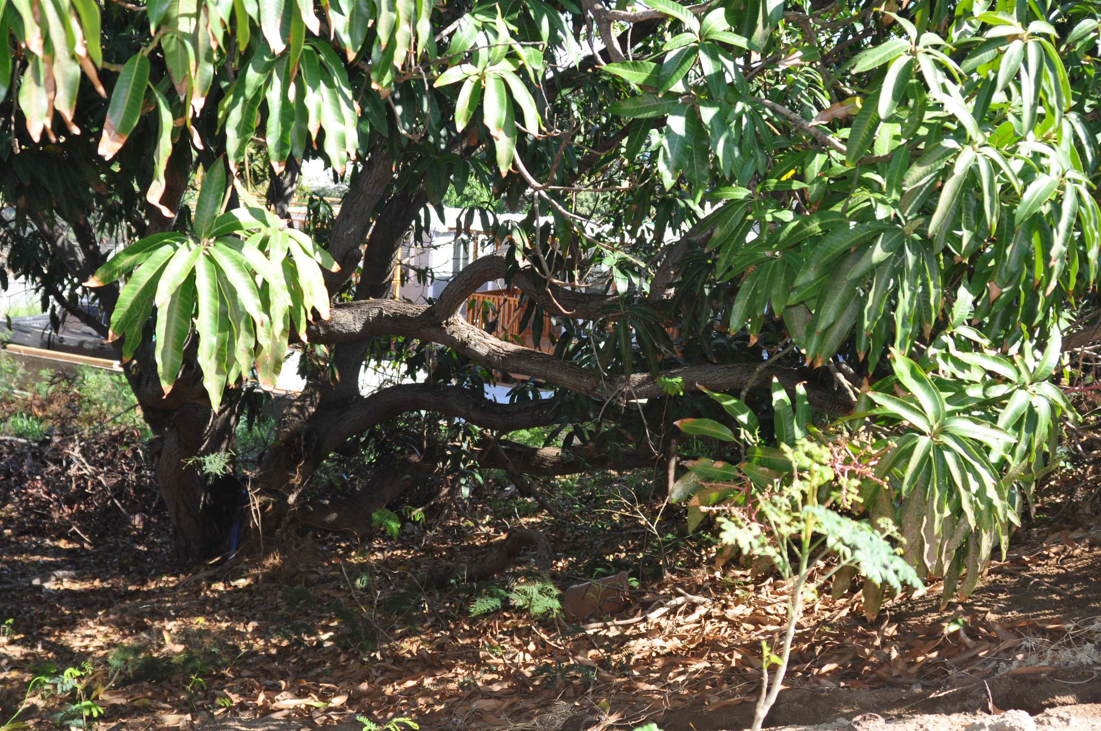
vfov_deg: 26.4
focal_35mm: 51
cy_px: 366
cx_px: 550
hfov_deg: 38.9
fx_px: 1558
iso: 200
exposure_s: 1/200
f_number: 5.6
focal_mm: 34
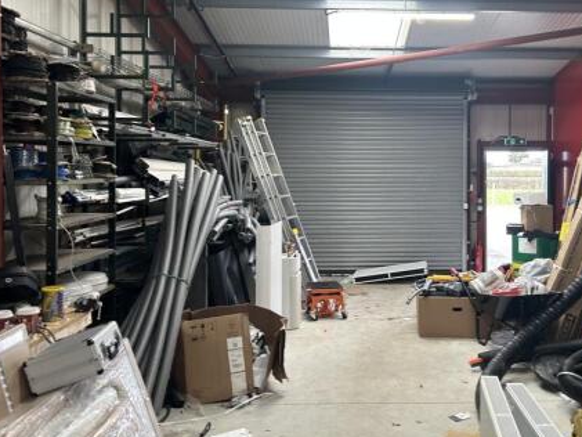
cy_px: 180
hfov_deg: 50.5
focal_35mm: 36
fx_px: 605
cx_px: 386
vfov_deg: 39.5
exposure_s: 1/50
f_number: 1.5
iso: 100
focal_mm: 5.7
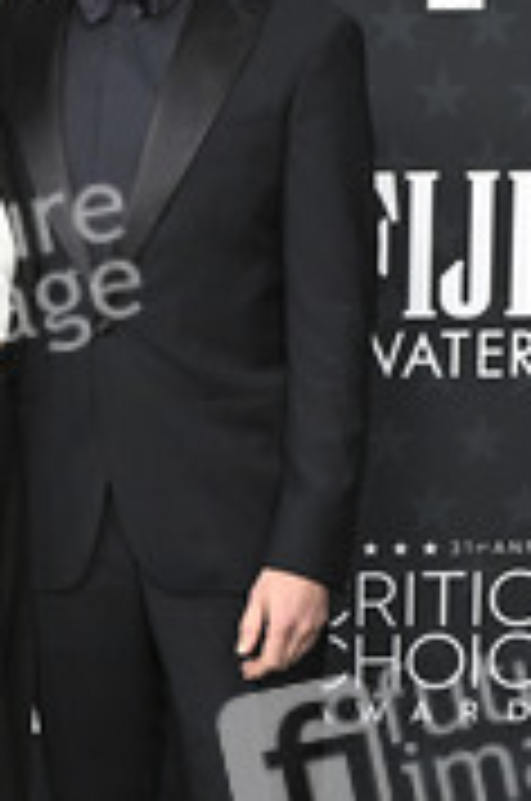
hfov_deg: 16.5
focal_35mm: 81
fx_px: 1799
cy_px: 518
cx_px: 40
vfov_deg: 25.0
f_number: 5.6
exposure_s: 1/320
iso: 1250
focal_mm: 36
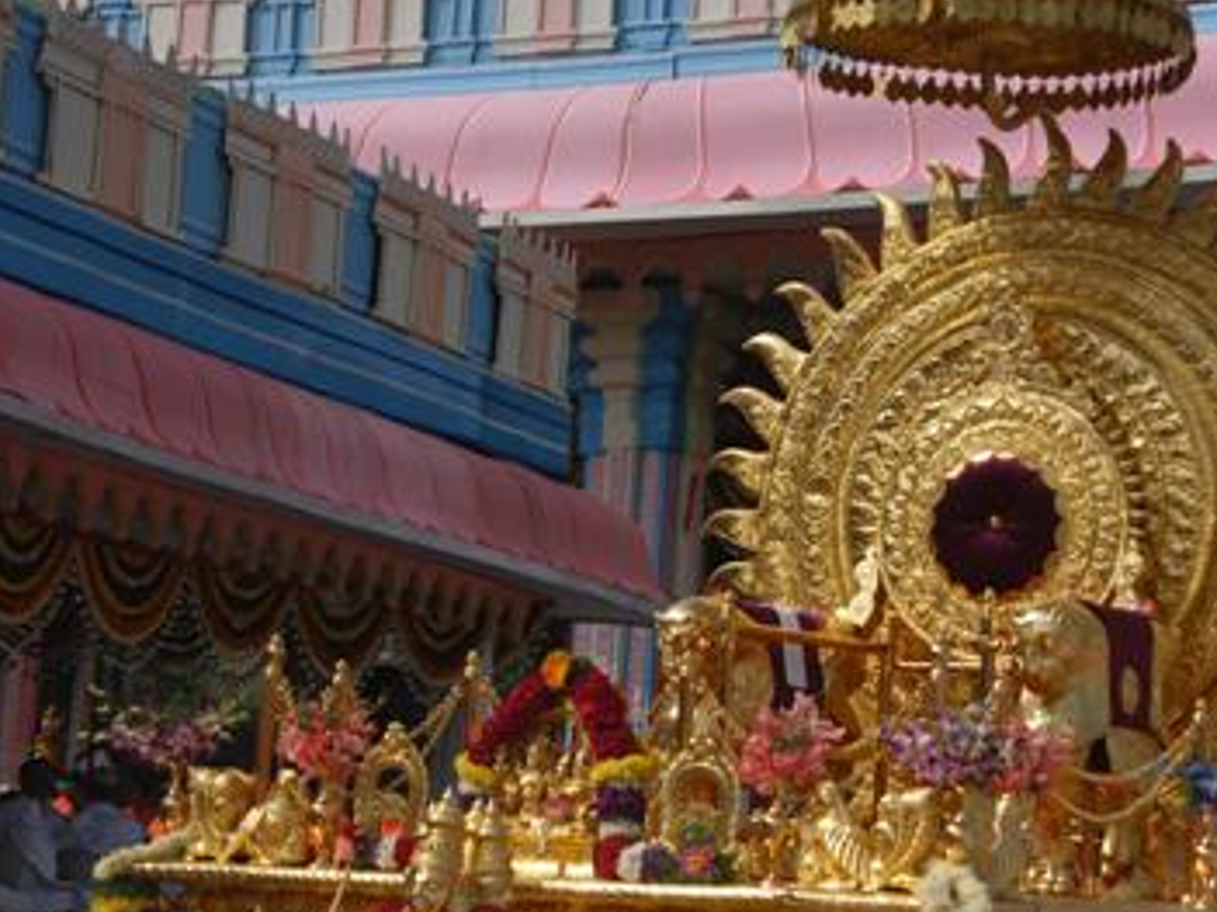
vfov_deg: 16.0
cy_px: 506
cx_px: 714
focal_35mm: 92
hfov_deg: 21.3
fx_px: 3233
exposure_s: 1/4000
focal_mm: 50
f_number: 4.5
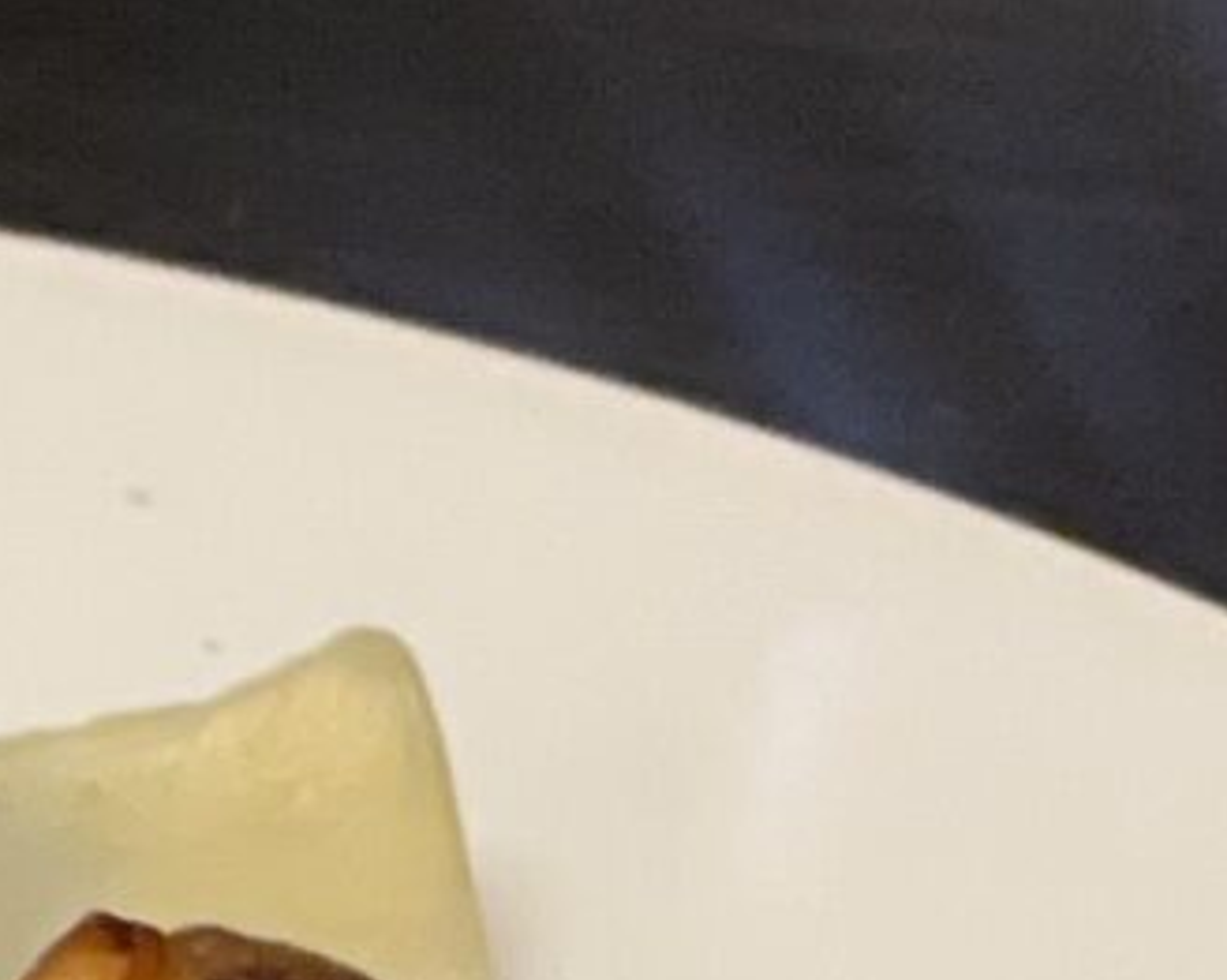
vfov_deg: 3.8
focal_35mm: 396
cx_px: -1040
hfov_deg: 4.8
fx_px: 14372
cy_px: 2981
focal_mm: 6
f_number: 2
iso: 125
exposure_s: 1/100
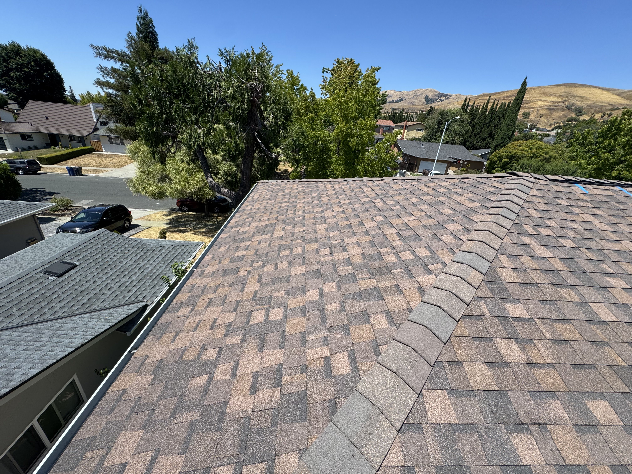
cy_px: 237
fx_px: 256
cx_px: 316
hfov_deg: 102.1
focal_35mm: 14
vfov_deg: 85.7
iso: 50
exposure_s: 1/2028
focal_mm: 2.22
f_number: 2.2
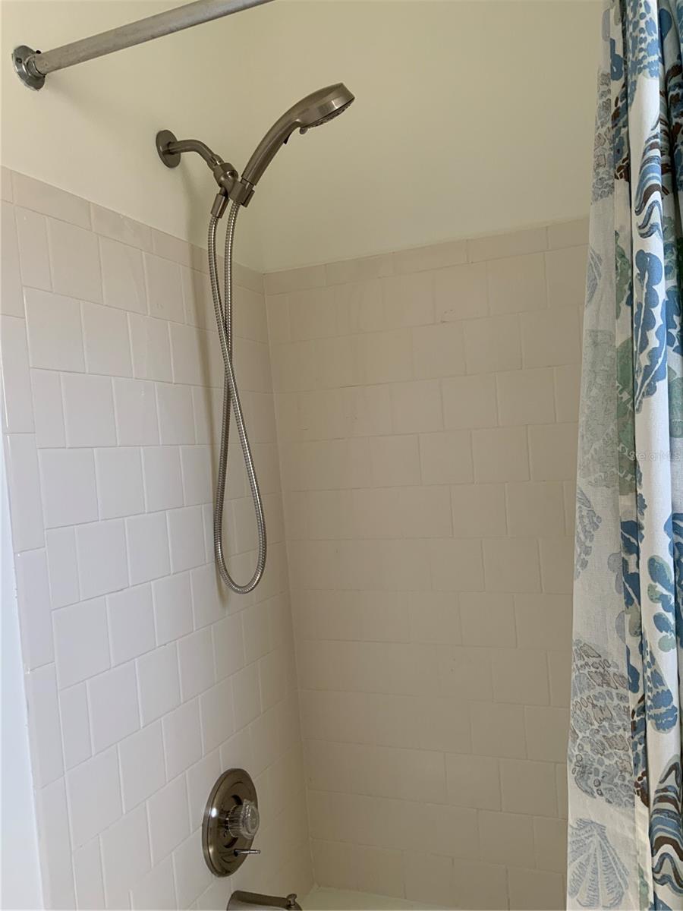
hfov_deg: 48.2
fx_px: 763
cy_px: 456
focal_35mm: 29
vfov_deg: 61.7
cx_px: 342
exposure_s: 1/122
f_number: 1.8
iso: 50
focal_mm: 3
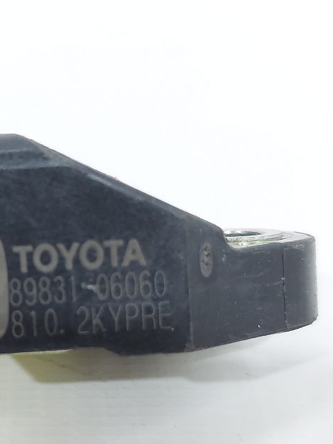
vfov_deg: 36.1
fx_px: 680
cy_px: 264
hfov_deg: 27.1
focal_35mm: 53
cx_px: 79
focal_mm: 5.23
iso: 100
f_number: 1.8
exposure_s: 1/50
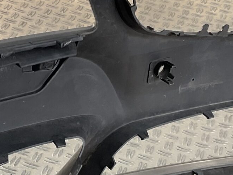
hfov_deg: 17.4
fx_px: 754
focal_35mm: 112
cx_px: 37
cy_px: 160
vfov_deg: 13.1
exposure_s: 1/154
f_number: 1.8
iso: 16
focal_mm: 3
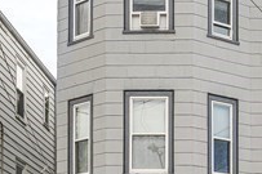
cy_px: 252
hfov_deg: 19.9
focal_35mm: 101
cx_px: 231
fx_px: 734
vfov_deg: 12.9
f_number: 10
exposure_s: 1/8
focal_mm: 20
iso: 50
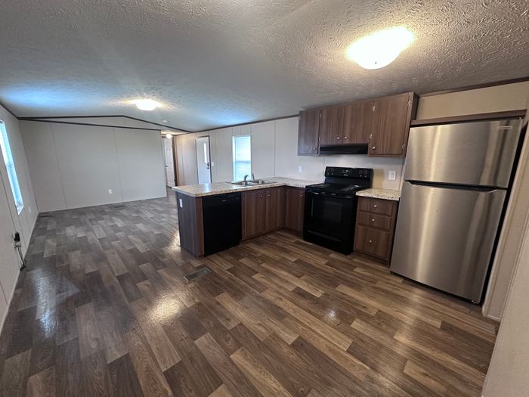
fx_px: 214
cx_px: 264
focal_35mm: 14
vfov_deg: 85.7
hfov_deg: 102.1
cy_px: 198
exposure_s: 1/61
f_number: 2.2
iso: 320
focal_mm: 2.22
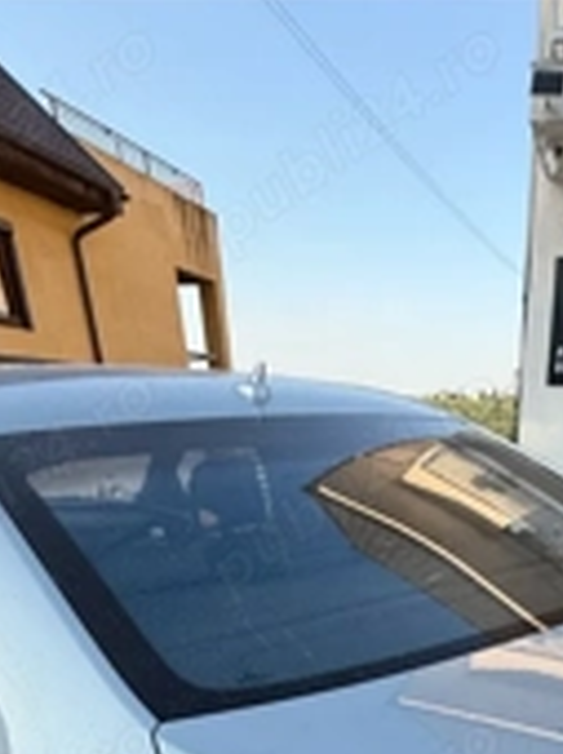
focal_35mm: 33
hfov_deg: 41.2
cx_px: 443
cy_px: 883
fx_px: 717
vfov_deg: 40.7
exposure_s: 1/344
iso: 50
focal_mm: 2.22
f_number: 2.2
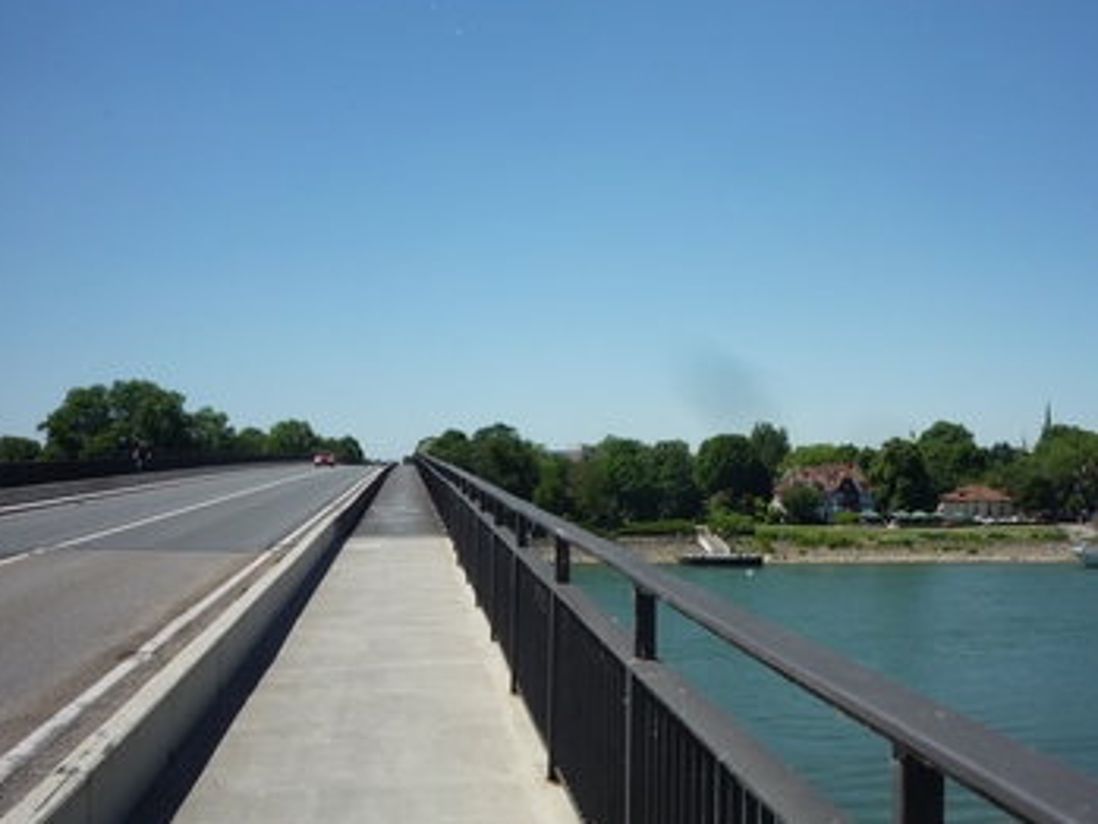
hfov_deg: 42.4
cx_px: 733
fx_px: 1396
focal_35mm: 44
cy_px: 500
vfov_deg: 32.8
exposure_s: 1/500
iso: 100
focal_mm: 5.2
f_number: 5.6
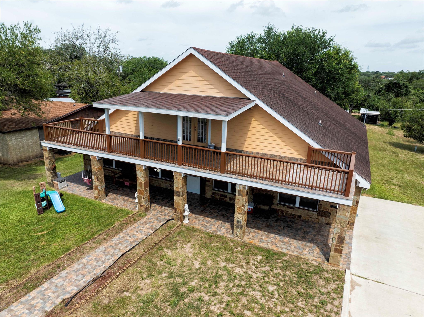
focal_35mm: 24
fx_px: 294
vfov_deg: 56.8
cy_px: 158
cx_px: 212
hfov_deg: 71.6
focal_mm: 12.29
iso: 100
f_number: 2.8
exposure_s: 1/1600
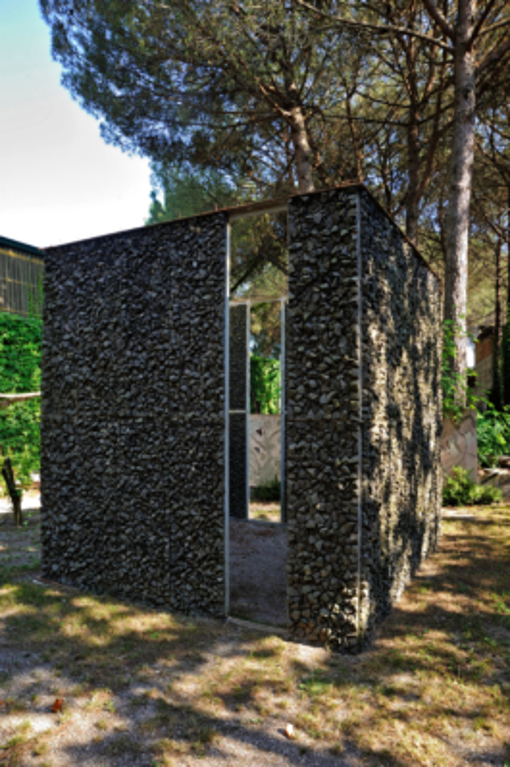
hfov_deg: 53.1
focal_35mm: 24
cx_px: 255
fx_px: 510
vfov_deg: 73.8
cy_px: 384
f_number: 9
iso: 400
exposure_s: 1/40
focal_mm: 24
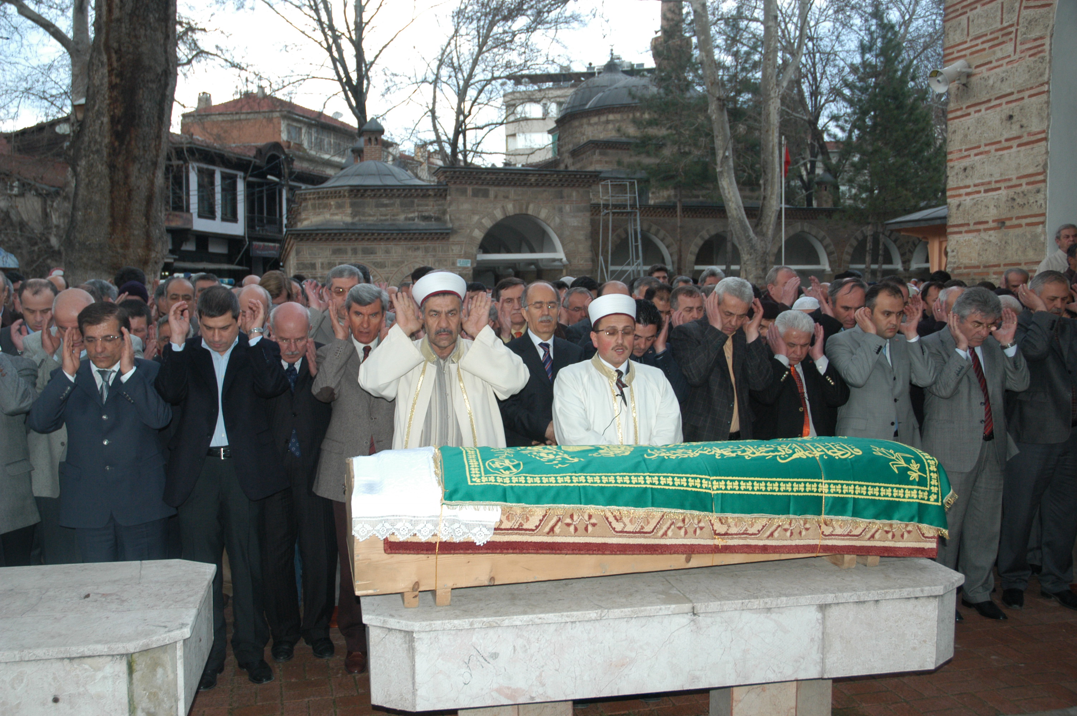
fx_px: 986
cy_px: 358
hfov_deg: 57.3
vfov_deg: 39.9
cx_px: 538
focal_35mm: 33
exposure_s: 1/180
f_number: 4.5
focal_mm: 22
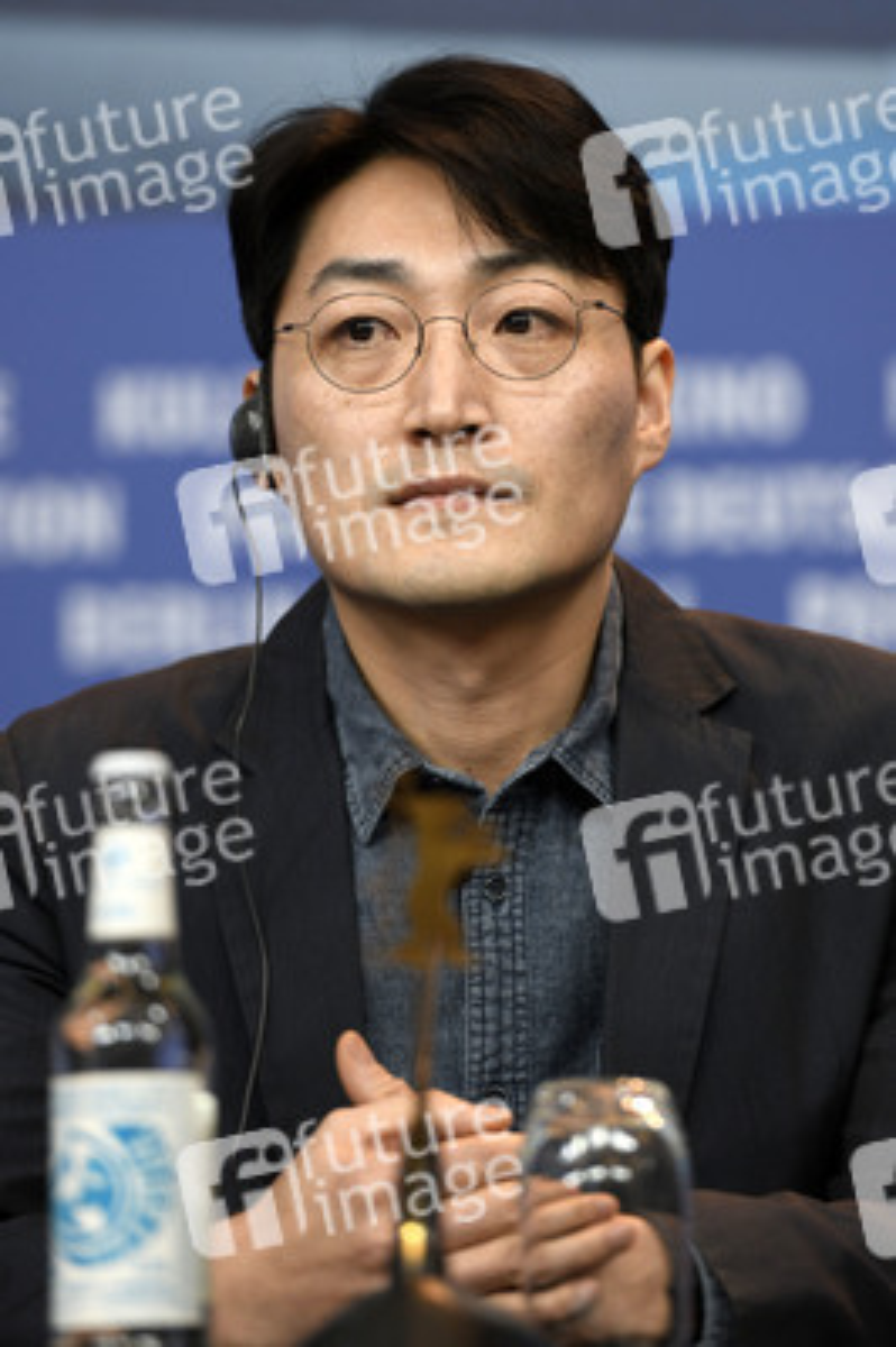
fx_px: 7479
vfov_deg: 10.3
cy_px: 674
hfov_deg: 6.9
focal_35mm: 200
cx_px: 448
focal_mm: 200
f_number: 3.5
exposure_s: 1/320
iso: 1250
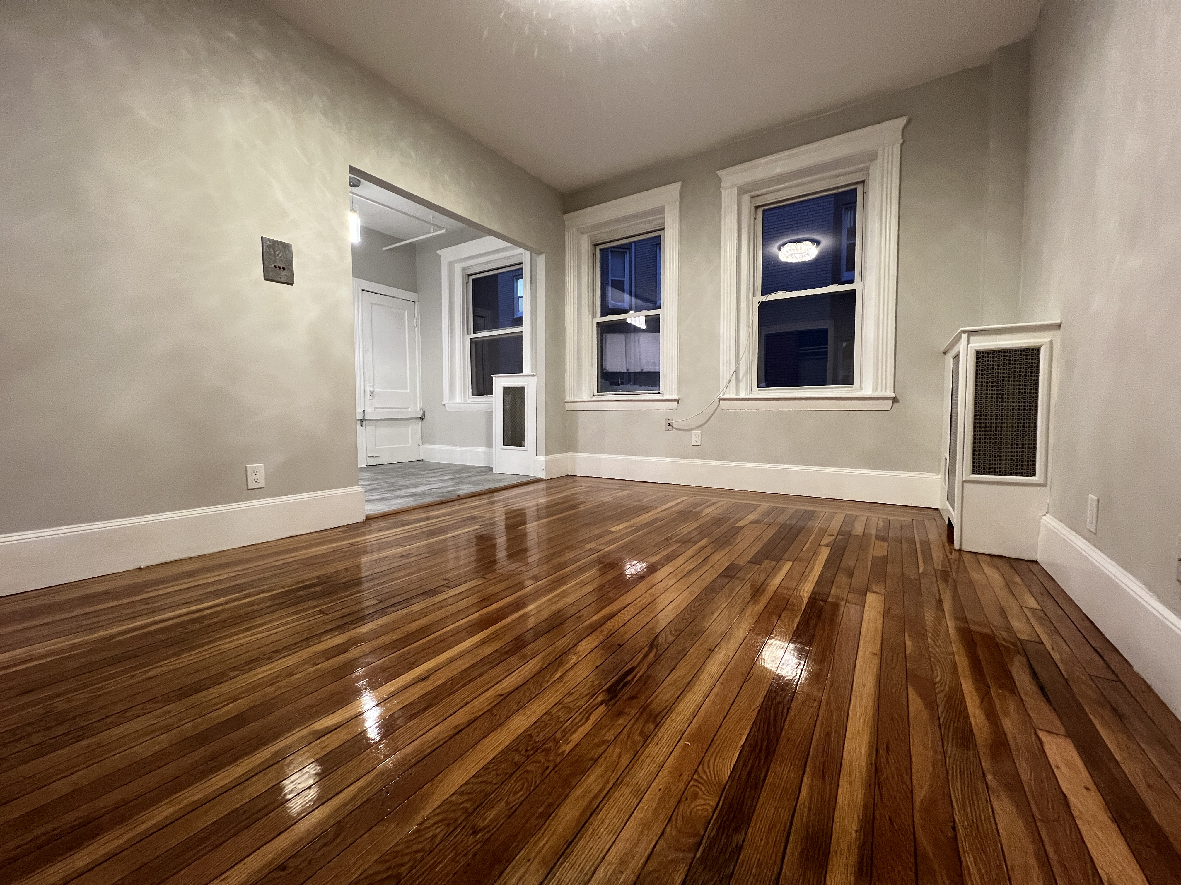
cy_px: 442
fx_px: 444
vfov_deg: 89.9
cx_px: 590
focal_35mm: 13
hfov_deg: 106.2
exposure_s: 1/60
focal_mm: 1.57
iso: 320
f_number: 1.8
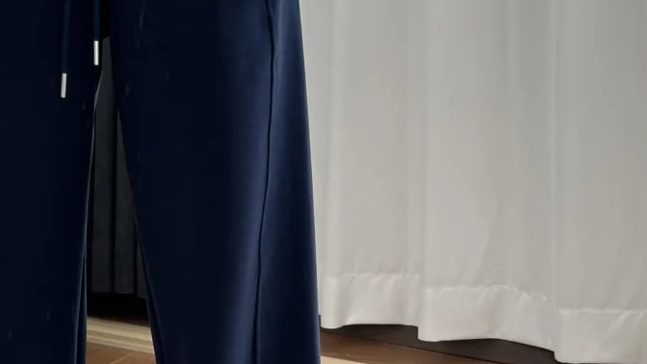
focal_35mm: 112
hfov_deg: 19.0
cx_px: 156
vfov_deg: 10.8
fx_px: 1921
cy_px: 192
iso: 64
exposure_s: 1/100
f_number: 1.78
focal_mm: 6.86
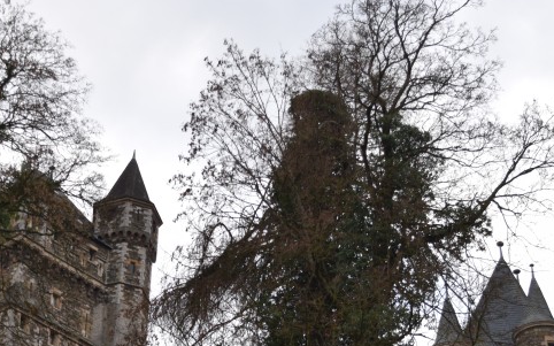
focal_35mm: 94
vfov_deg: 13.7
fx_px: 1420
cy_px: 330
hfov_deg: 22.0
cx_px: 171
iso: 180
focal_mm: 29
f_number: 5.6
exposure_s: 1/125
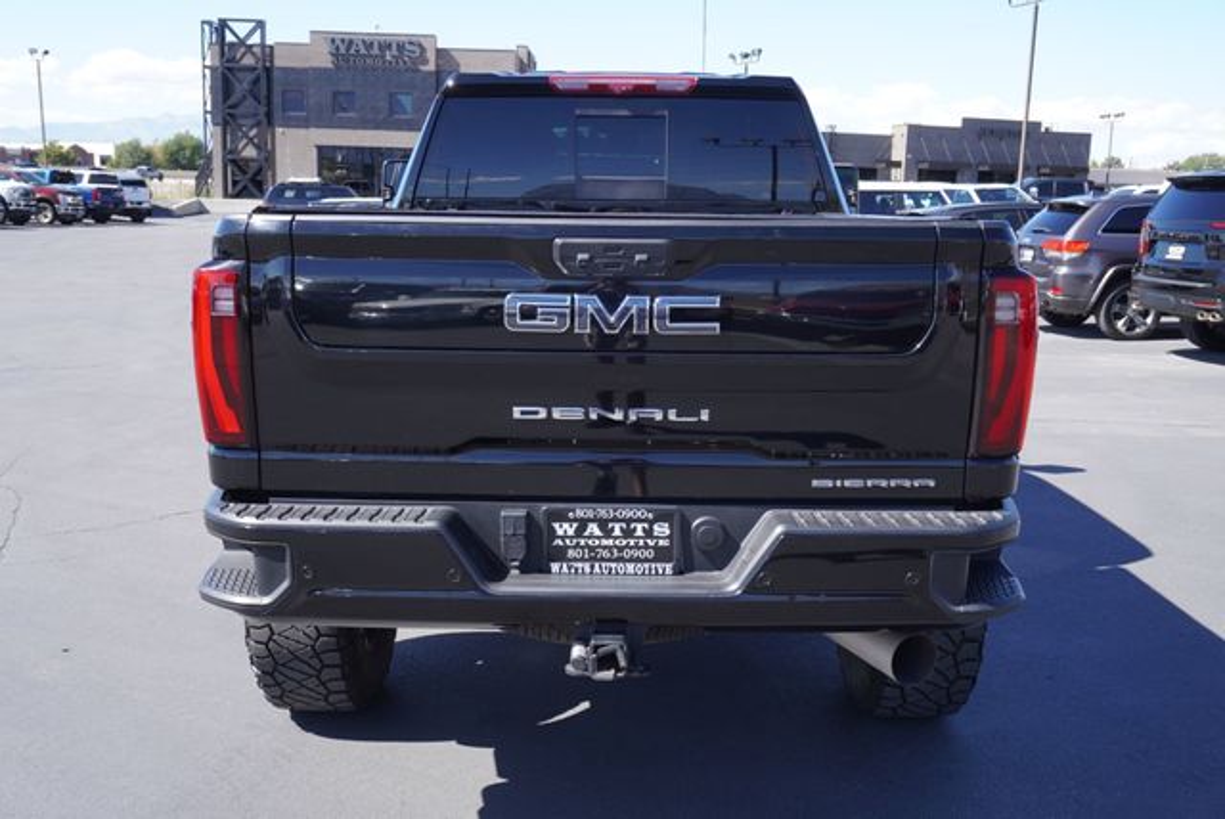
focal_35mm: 34
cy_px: 410
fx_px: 1175
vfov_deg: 38.4
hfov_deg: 55.1
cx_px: 612
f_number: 6.3
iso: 100
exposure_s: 1/125
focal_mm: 23
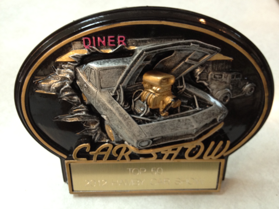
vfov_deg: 40.7
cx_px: 140
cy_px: 104
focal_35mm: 35
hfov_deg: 52.6
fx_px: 282
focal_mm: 4.28
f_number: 2.4
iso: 160
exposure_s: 1/20
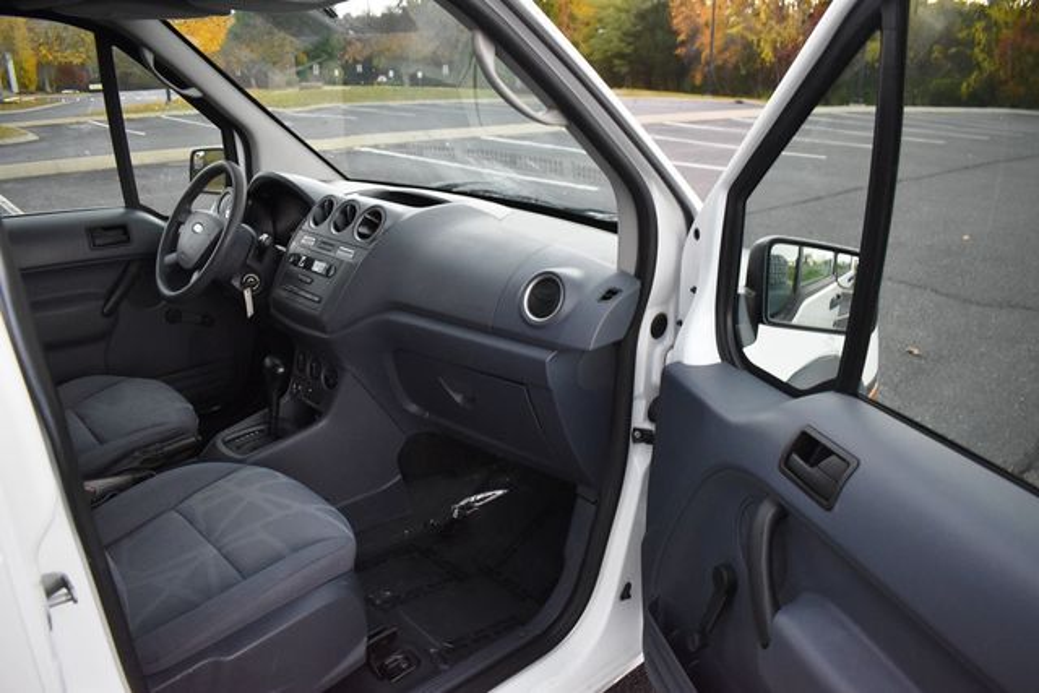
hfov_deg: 67.4
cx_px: 520
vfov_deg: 48.0
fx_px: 779
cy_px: 346
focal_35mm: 27
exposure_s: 1/125
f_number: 3.5
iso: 1400
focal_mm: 18
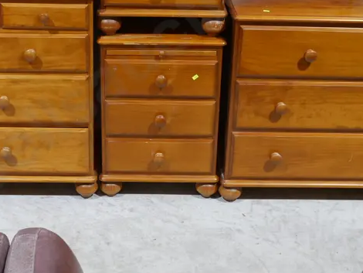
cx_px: 144
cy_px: 57
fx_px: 640
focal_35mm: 61
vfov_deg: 23.7
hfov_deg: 31.6
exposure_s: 1/60
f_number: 5.3
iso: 1000
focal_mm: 14
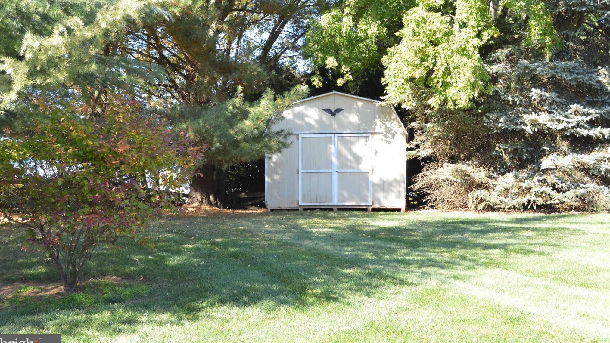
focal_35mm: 56
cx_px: 303
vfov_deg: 21.6
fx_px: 898
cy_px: 151
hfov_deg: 37.5
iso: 1600
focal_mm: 35
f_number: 7.1
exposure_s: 1/400
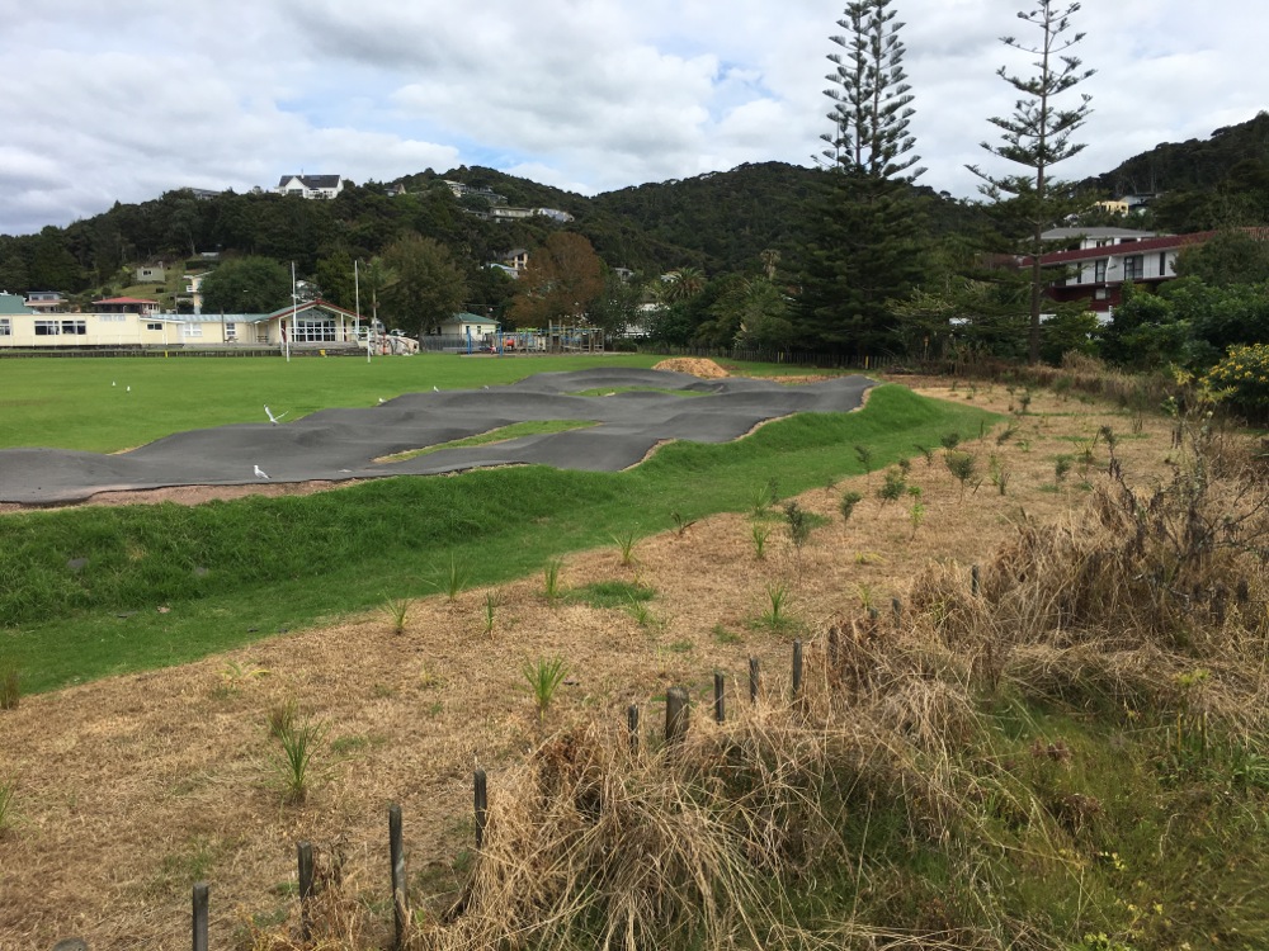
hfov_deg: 61.7
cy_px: 476
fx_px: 1063
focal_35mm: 29
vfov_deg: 48.2
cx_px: 634
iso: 25
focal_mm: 4.15
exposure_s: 1/1425
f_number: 2.2
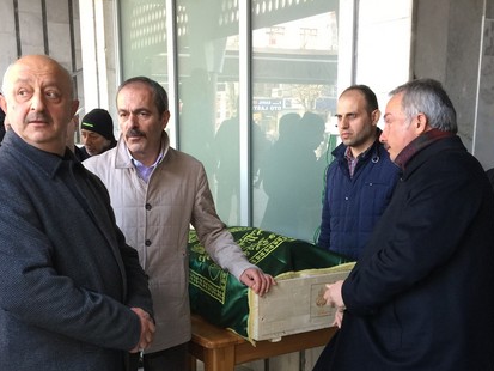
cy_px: 298
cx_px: 238
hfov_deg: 40.4
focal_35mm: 47
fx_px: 671
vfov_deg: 30.1
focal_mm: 4.15
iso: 50
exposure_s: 1/33
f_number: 2.2
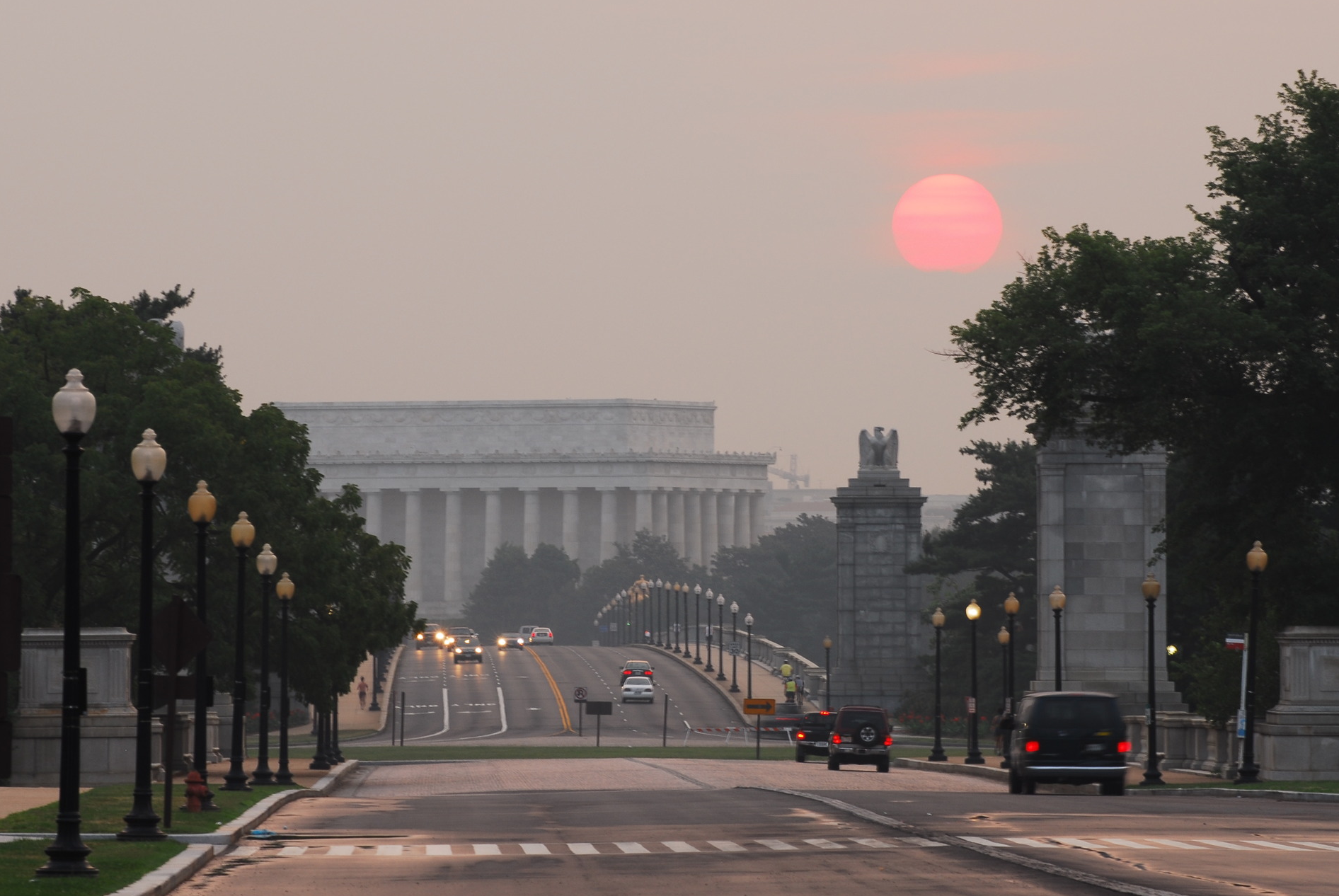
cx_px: 672
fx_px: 11803
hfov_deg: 6.5
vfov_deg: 4.3
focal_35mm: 317
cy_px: 449
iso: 100
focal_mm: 200
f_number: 14
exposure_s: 1/4
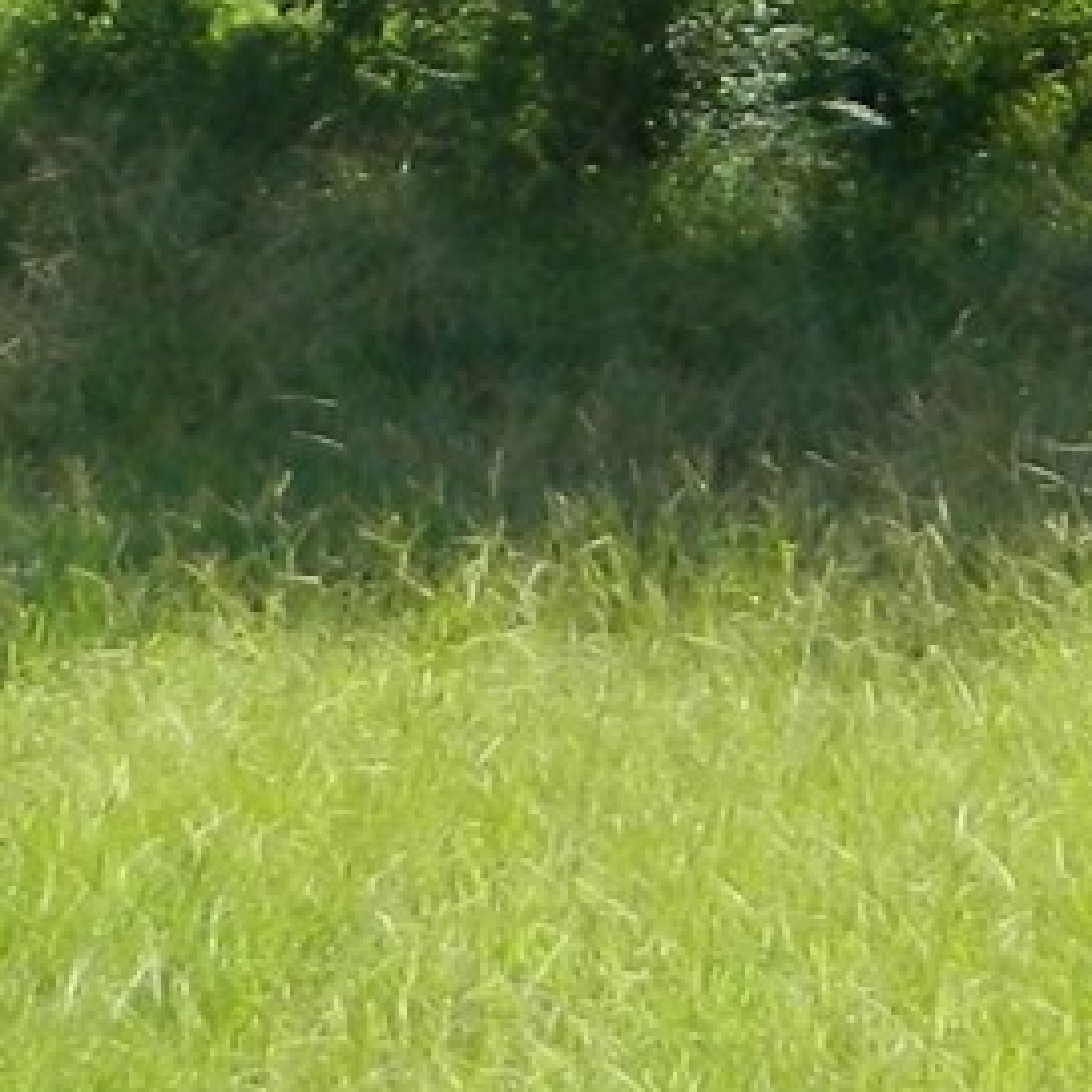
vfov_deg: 9.9
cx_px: 1213
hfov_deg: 10.3
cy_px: -927
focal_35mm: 167
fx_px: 5960
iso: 80
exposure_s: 1/400
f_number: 3.1
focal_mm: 4.5
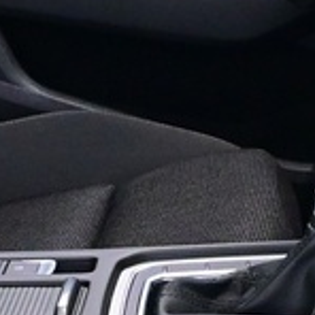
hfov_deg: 7.8
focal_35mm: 224
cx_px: 2
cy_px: 121
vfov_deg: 7.8
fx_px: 2306
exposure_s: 1/25
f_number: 3.5
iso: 2200
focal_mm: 16
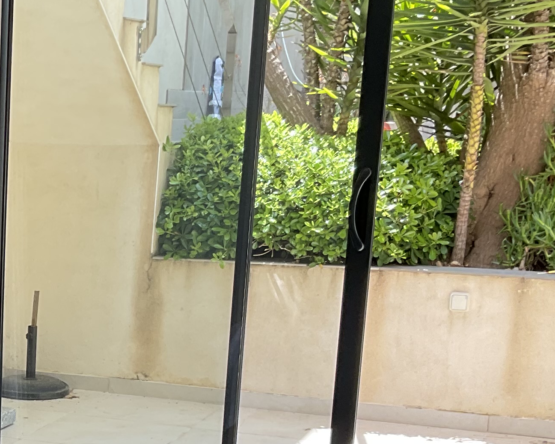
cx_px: -79
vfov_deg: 17.0
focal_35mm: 88
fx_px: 1446
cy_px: 457
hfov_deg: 20.6
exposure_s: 1/174
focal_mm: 3
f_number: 1.8
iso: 16
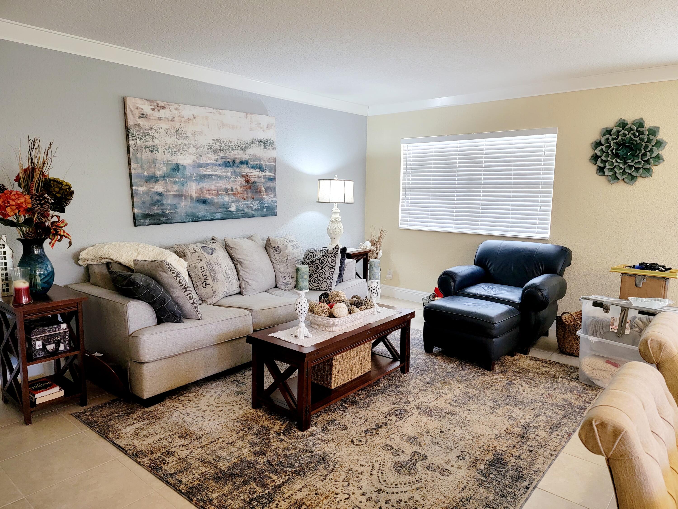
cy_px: 254
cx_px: 339
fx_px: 470
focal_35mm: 24
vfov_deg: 56.8
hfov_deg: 71.6
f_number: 1.8
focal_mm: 6.7
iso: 250
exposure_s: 1/120
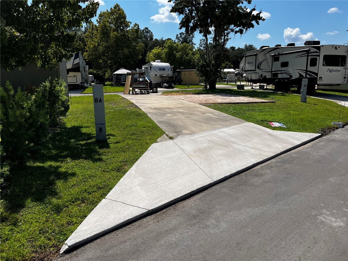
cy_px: 130
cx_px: 174
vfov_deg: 53.1
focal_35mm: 26
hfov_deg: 67.3
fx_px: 261
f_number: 1.6
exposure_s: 1/5556
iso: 50
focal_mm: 5.1
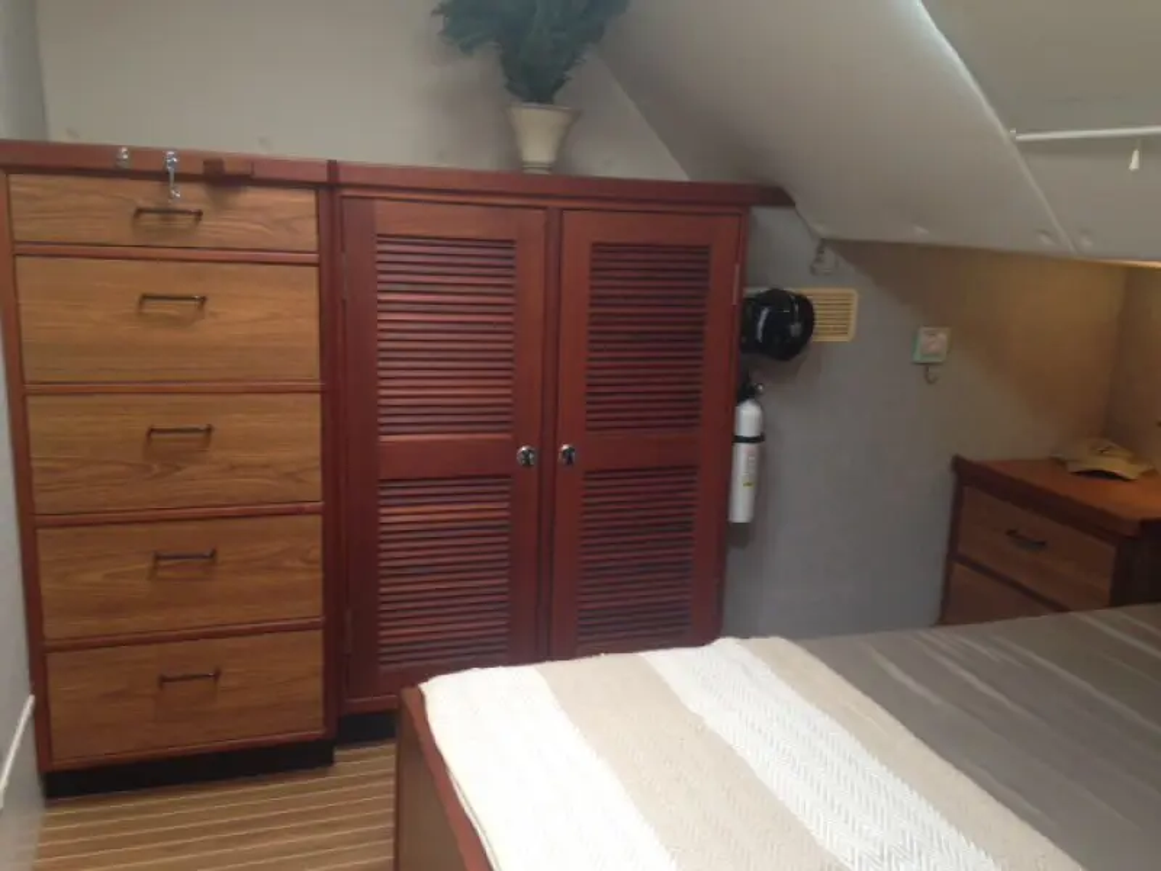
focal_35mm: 33
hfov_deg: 55.4
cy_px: 436
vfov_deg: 42.9
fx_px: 1107
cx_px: 580
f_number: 2.4
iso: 50
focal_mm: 4.12
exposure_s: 1/20
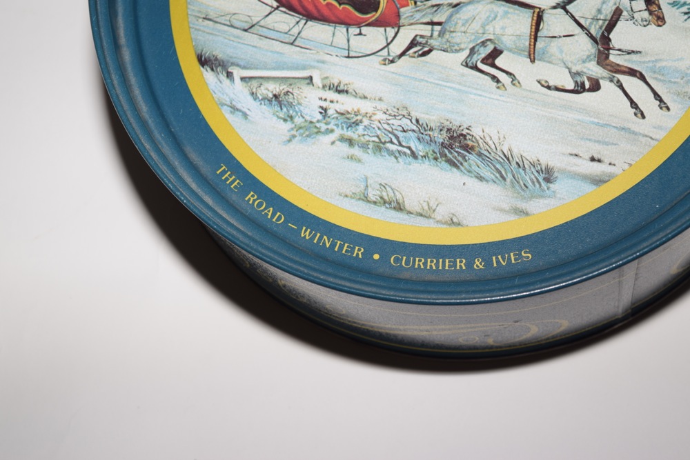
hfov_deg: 26.0
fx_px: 1495
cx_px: 345
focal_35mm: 78
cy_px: 230
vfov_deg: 17.5
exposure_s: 1/60
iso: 220
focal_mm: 52
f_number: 5.6
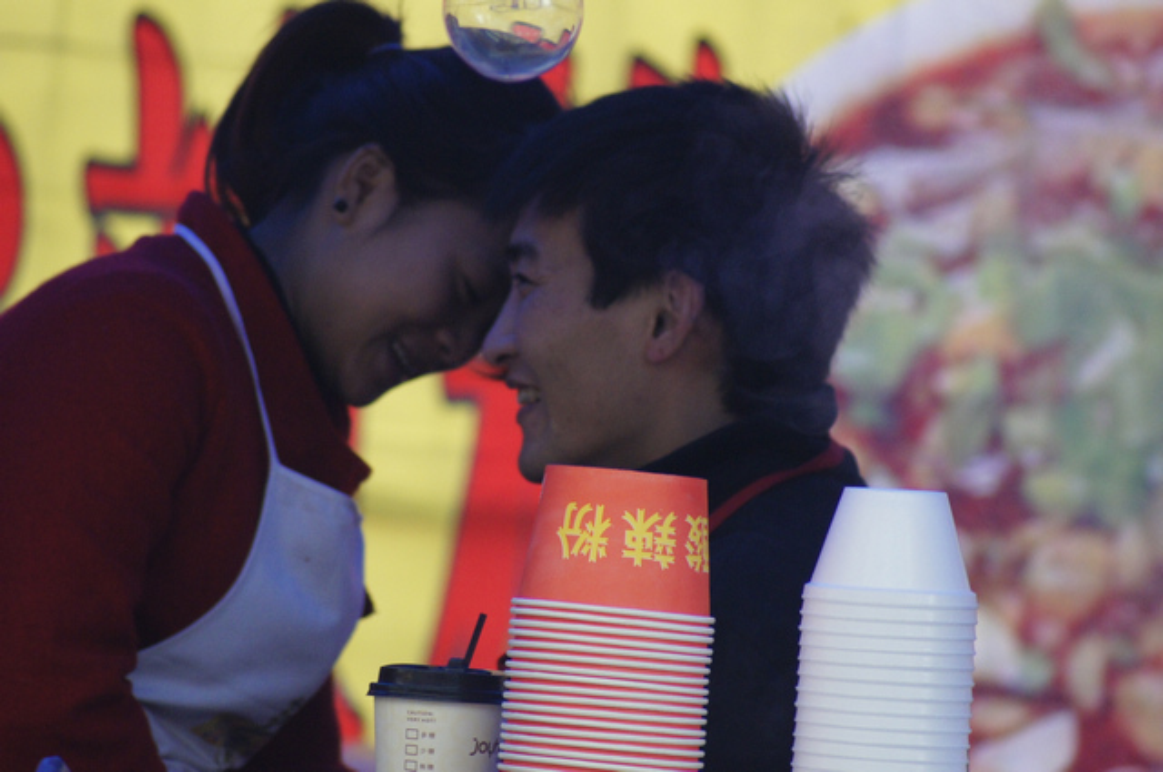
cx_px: 582
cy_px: 386
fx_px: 12099
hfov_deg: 5.5
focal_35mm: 375
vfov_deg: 3.7
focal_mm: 250
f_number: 5.6
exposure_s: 1/200
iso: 1600
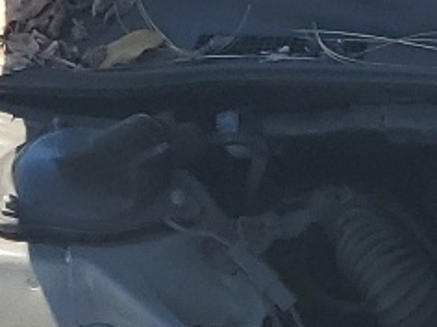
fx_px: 2222
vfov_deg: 7.7
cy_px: 852
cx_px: 852
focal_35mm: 176
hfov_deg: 10.4
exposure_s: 1/1667
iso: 50
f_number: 1.5
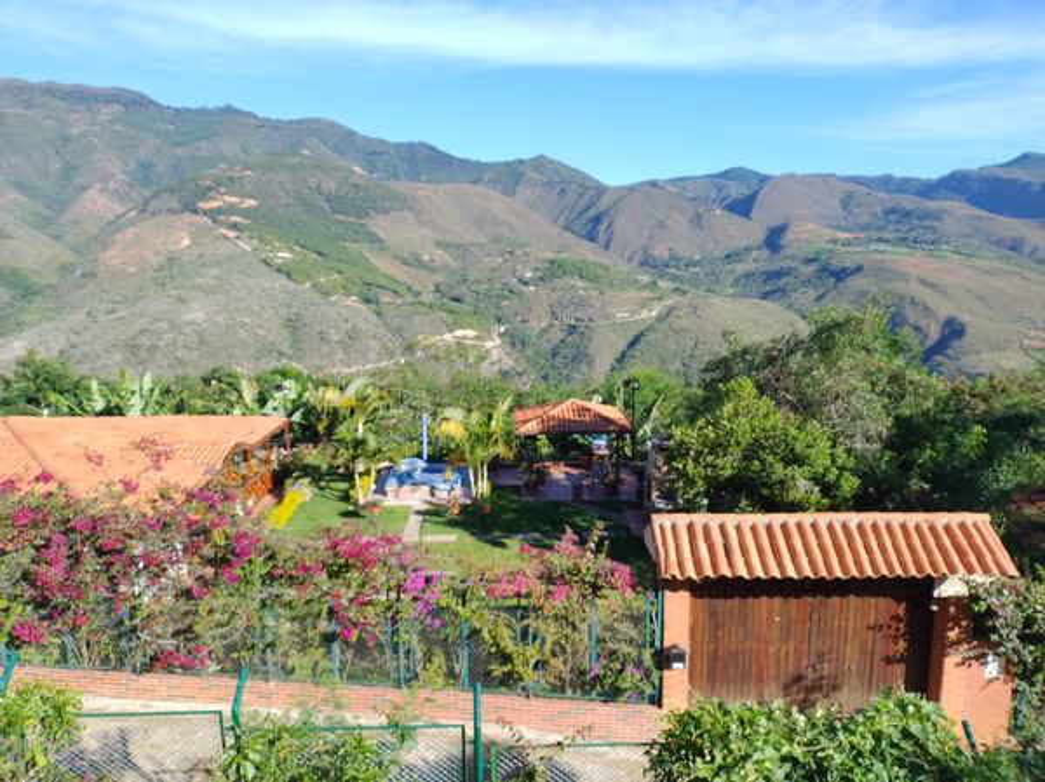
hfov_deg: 69.4
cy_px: 391
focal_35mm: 25
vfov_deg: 54.8
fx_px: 754
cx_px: 522
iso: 100
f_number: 1.7
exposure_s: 1/315
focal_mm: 4.71
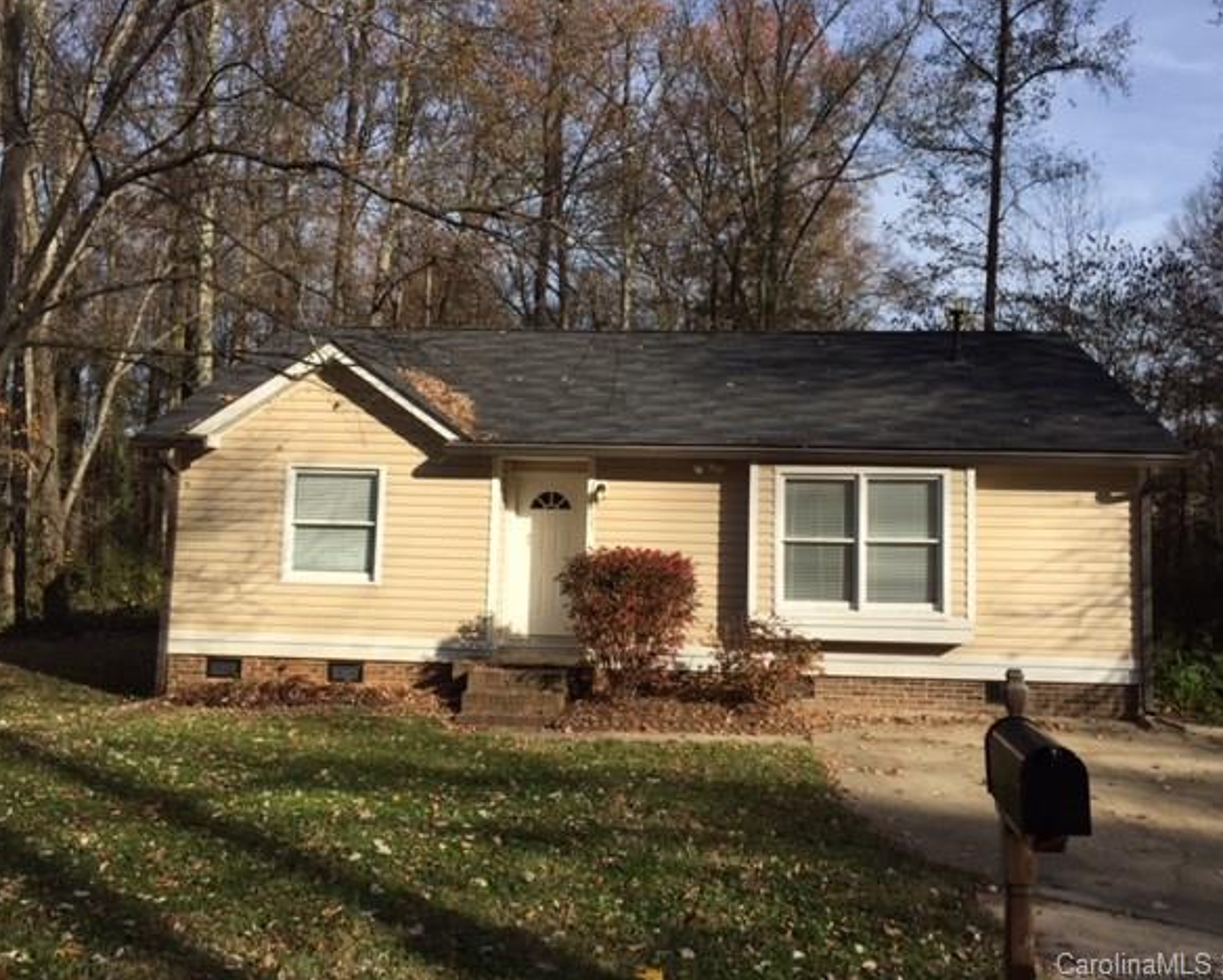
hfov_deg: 57.1
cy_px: 482
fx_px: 1123
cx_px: 626
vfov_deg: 47.2
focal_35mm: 31
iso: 32
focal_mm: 4.15
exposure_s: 1/2326
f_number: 2.2
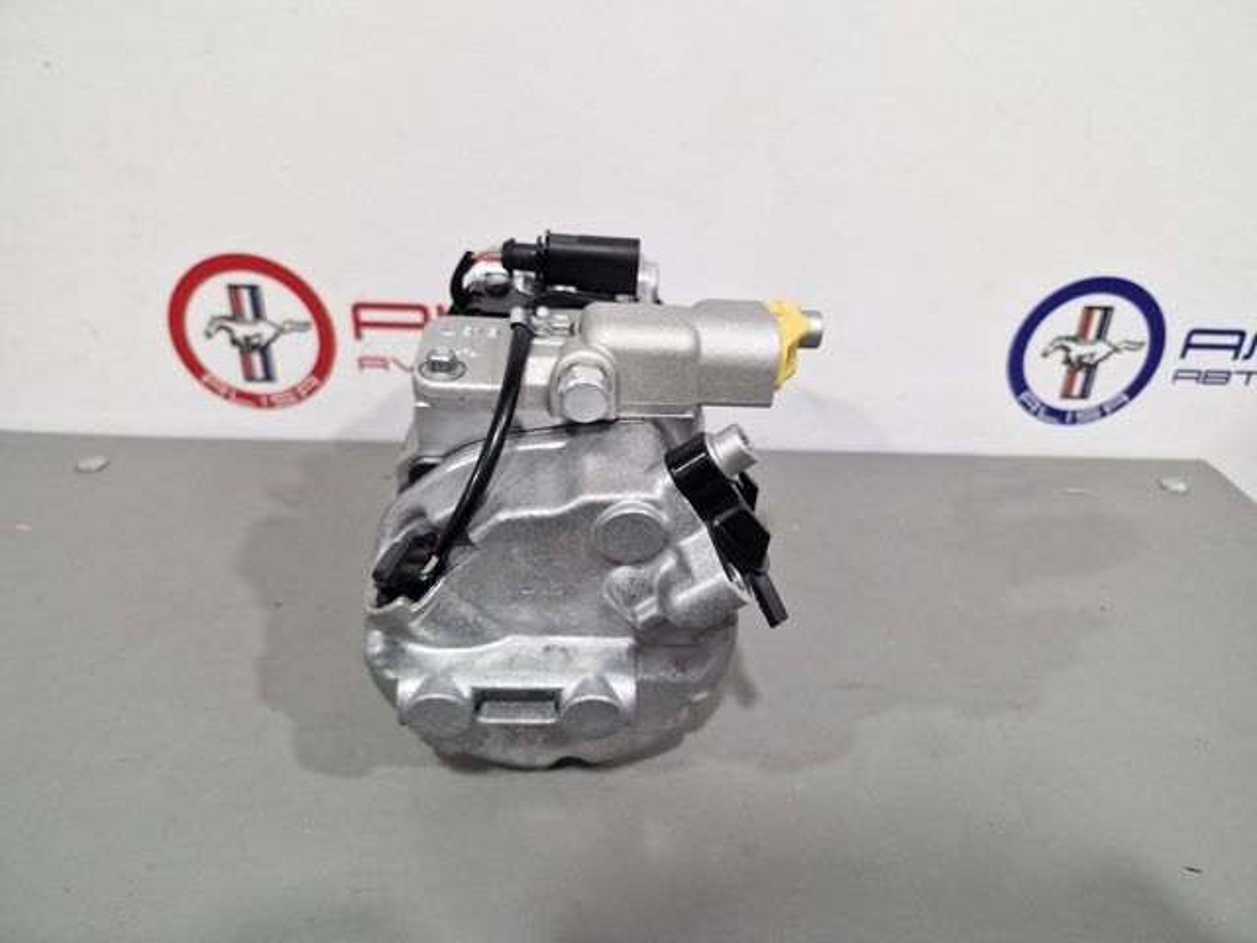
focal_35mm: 23
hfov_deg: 73.9
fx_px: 835
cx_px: 628
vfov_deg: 58.9
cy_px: 472
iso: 50
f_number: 1.8
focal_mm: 5.54
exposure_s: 1/100
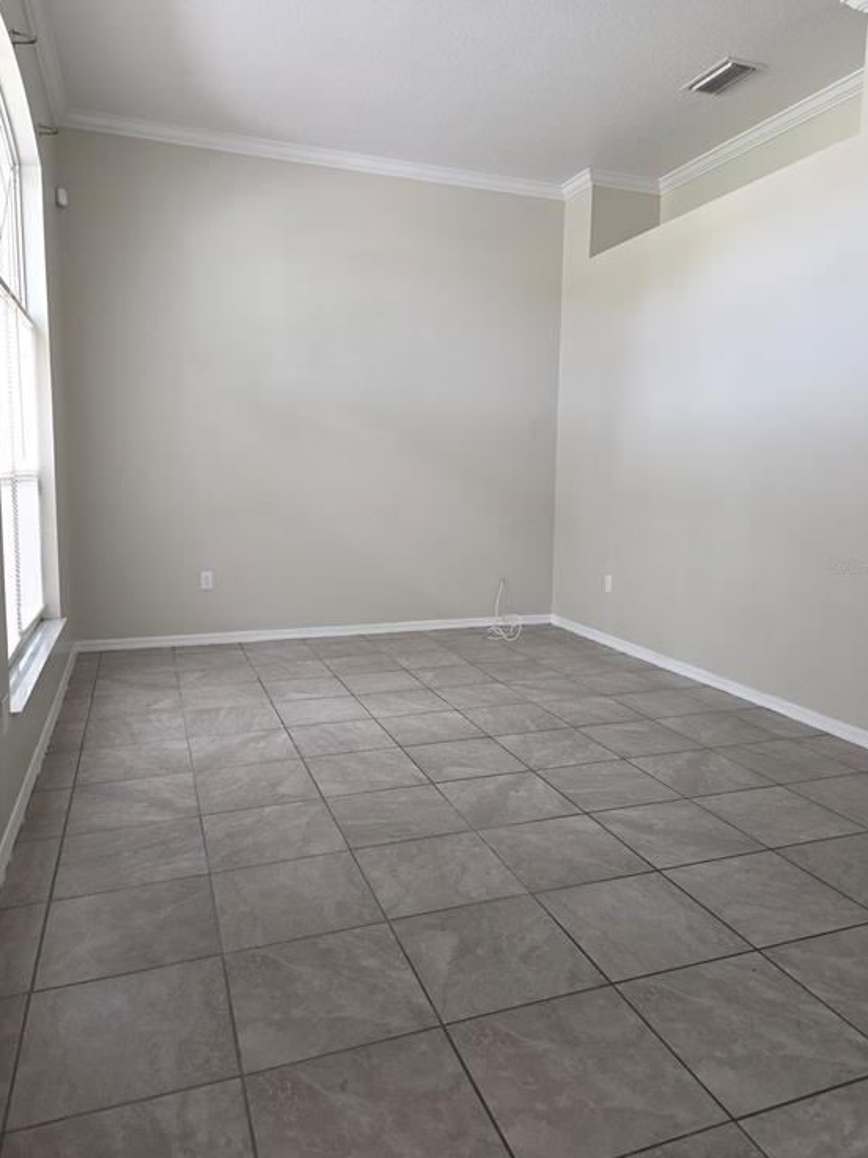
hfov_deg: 56.8
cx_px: 448
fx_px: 802
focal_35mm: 24
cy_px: 566
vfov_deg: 71.6
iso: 100
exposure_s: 1/40
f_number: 1.8
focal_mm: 5.4
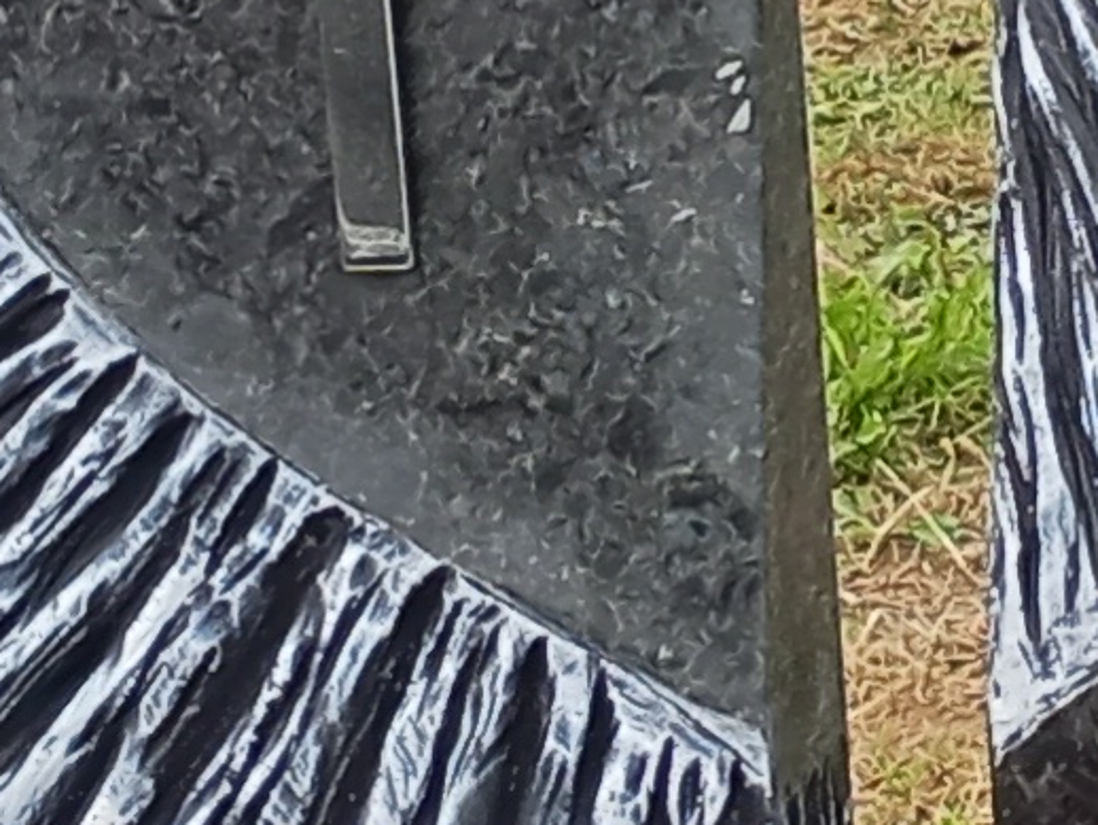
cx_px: 948
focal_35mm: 170
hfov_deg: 11.6
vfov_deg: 8.7
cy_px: 227
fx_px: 5395
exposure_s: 1/219
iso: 100
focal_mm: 2.79
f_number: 2
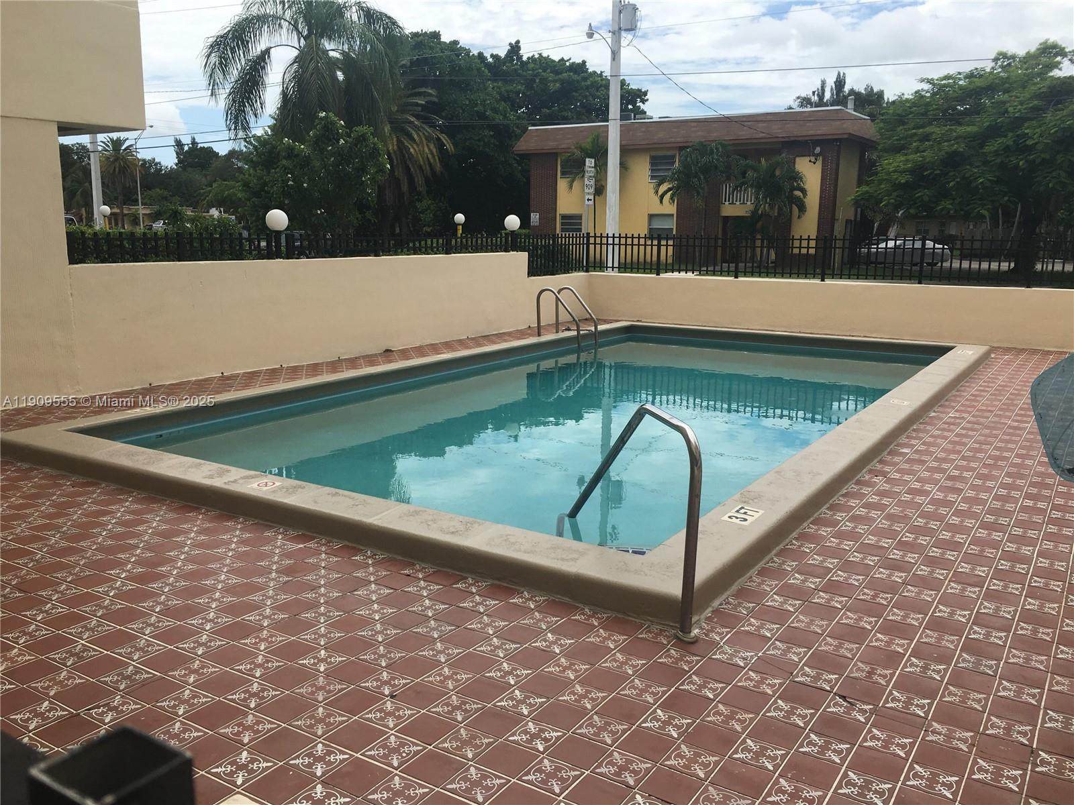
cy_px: 402
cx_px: 537
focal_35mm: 29
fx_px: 900
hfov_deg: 61.7
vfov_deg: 48.2
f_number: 2.2
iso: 25
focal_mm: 4.15
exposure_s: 1/1451
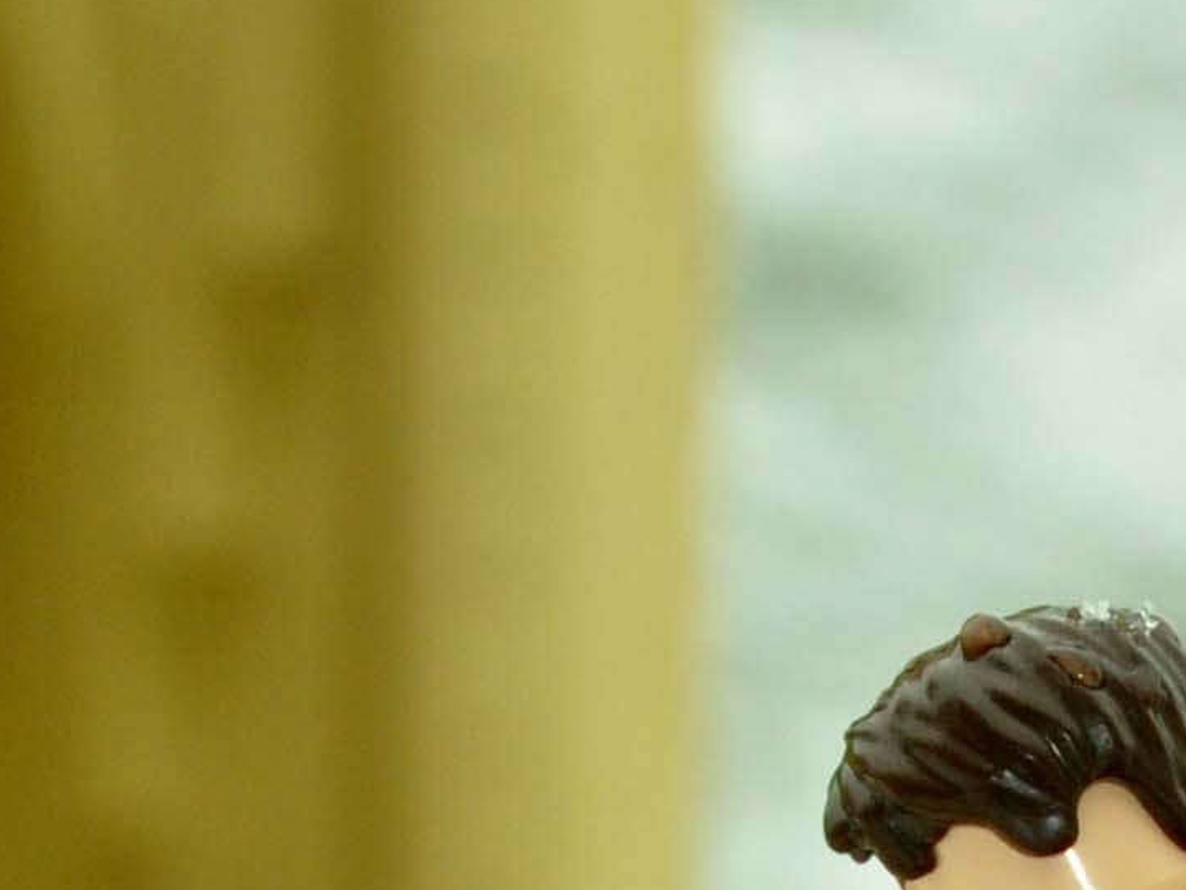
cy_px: 1320
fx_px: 14116
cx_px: 1217
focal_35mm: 412
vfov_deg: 3.6
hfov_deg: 4.8
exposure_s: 1/200
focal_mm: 48
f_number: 9
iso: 500
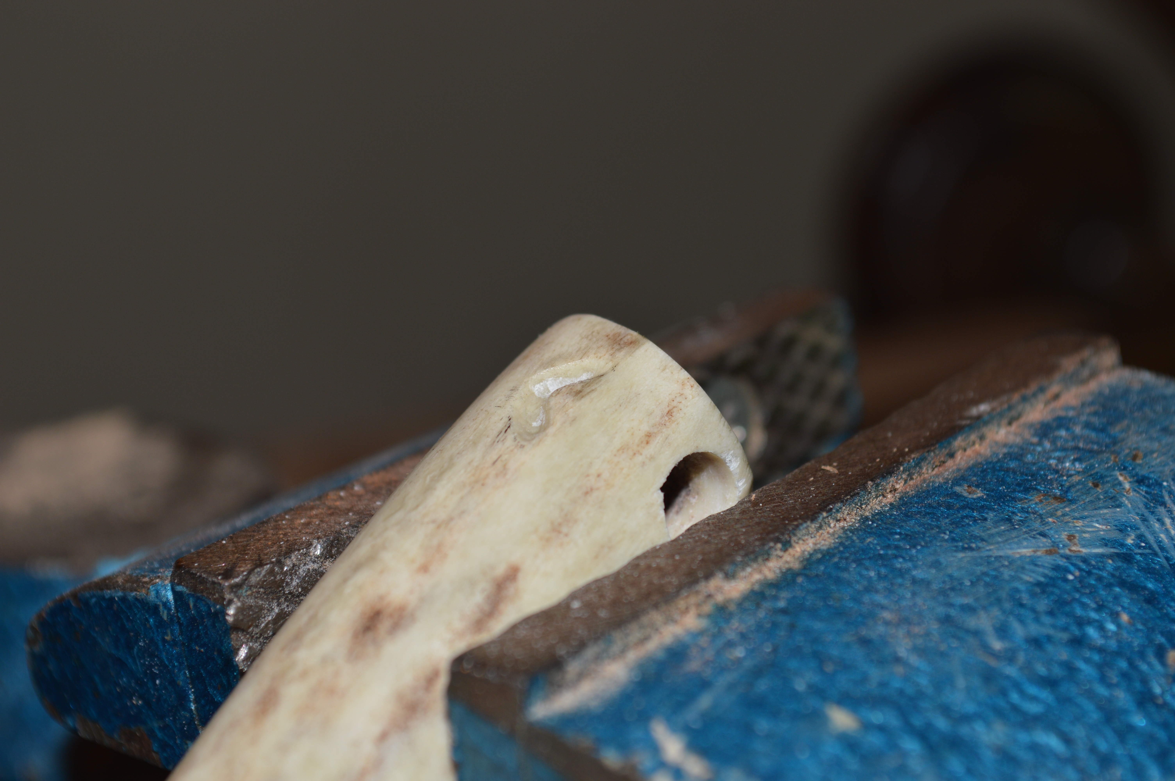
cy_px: 390
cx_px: 588
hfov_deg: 24.6
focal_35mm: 82
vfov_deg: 16.5
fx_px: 2690
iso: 100
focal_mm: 55
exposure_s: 1/60
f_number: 8
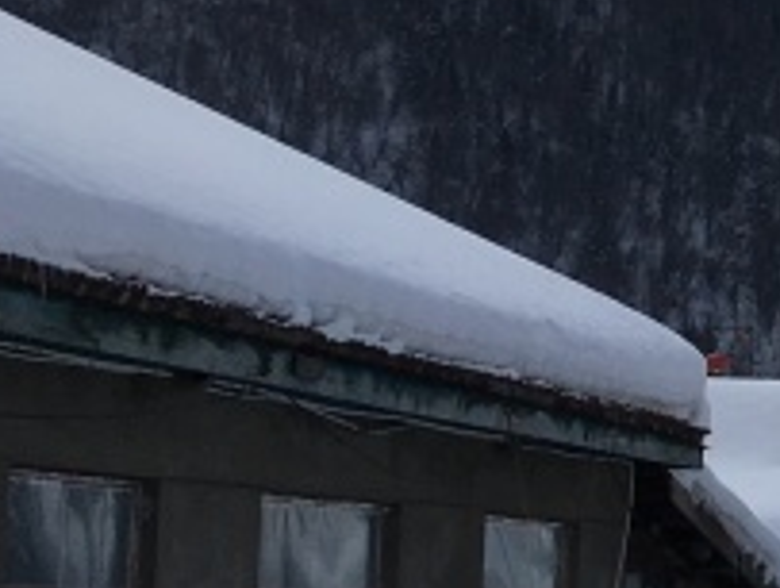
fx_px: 3296
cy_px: 384
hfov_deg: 11.4
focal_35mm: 146
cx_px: 1802
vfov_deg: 10.2
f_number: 2.2
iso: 25
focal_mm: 4.15
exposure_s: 1/4274
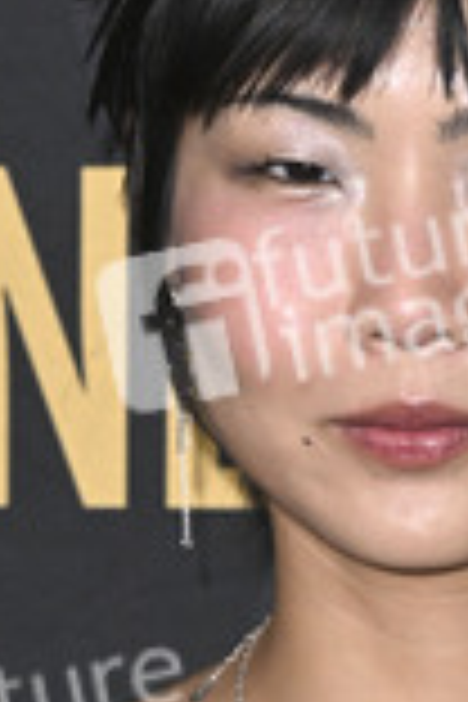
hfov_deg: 4.1
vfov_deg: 6.2
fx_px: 6454
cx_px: 459
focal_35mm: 331
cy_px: 531
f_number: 5.6
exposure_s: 1/320
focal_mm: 86
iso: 2000
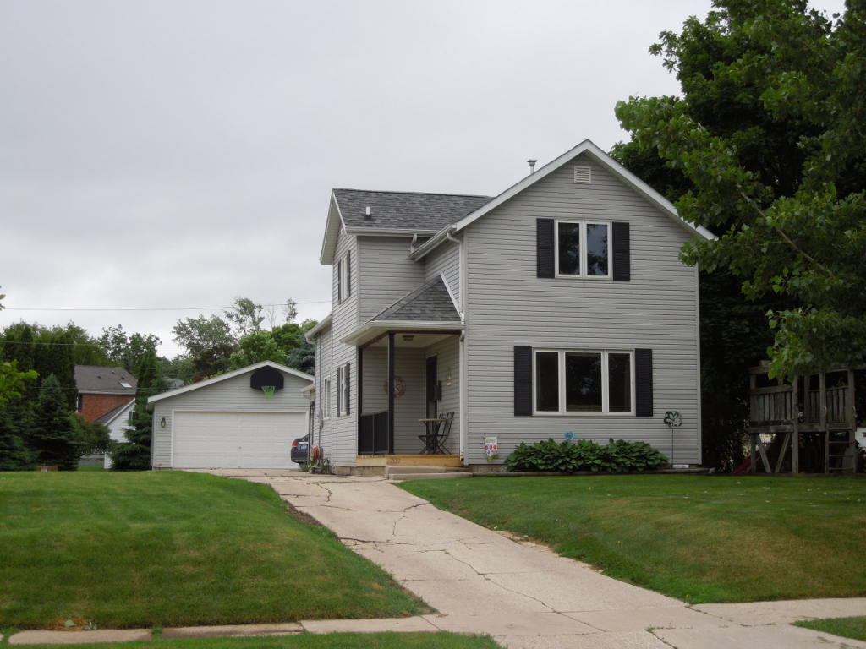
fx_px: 1201
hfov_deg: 39.7
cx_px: 433
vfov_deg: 30.3
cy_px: 324
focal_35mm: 48
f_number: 4
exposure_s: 1/400
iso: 100
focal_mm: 8.7
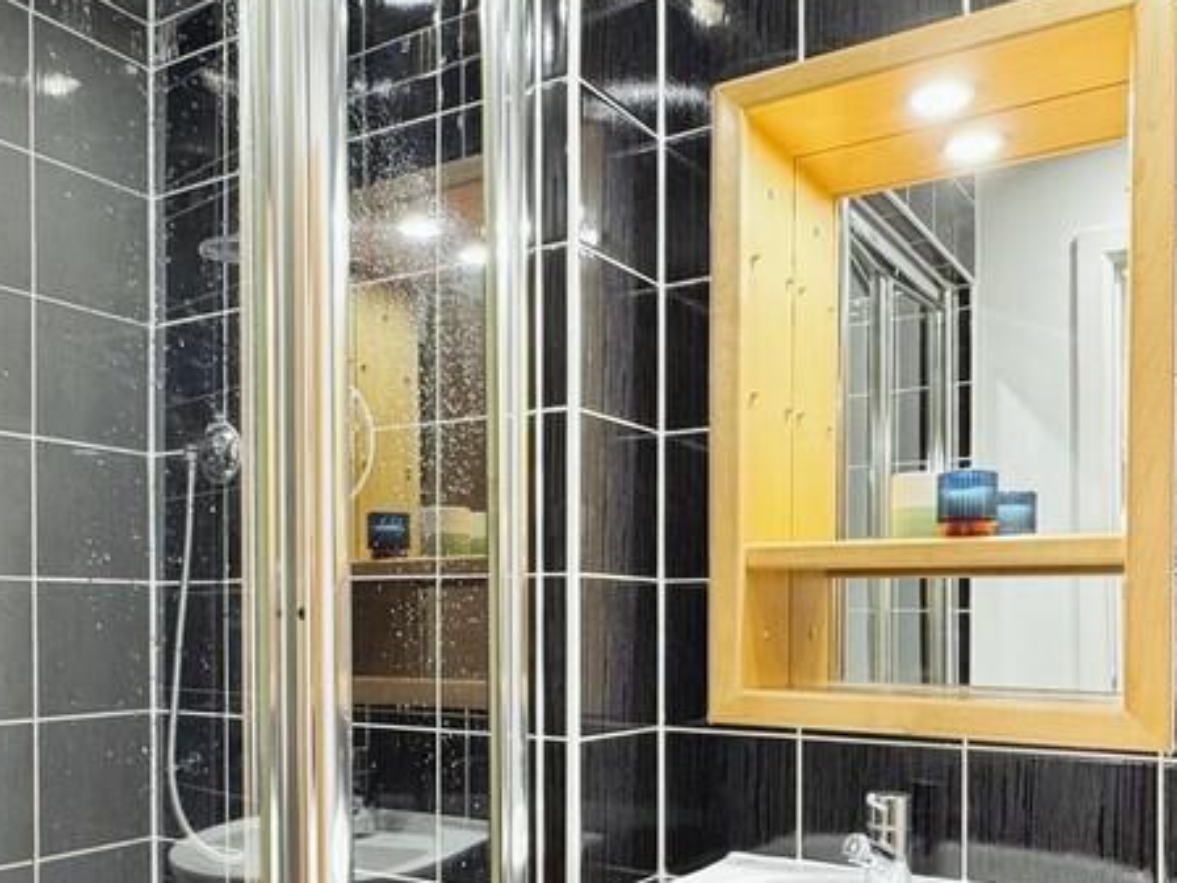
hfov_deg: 56.8
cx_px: 554
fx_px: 1088
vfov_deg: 41.9
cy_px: 727
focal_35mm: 32
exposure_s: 1/50
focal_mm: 2.22
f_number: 2.2
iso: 250
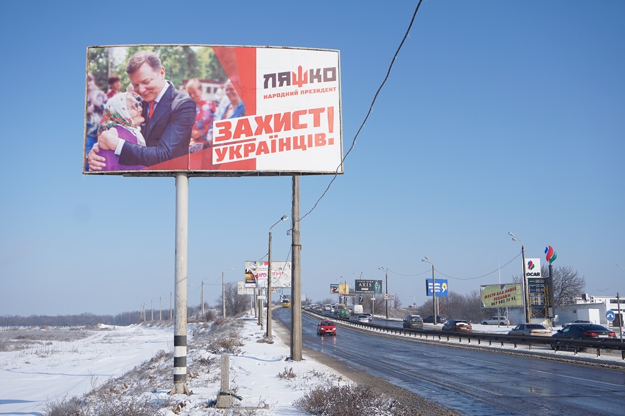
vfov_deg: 34.2
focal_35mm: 39
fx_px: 677
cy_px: 208
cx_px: 312
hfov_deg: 49.6
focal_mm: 26
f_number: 5.6
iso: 100
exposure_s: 1/800
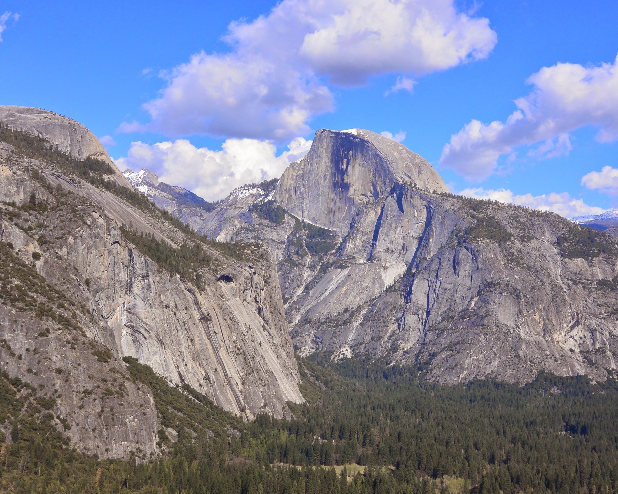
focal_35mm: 56
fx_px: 1024
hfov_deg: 33.5
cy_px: 248
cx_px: 347
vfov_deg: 27.1
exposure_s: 1/1250
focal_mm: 18.2
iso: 160
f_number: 5
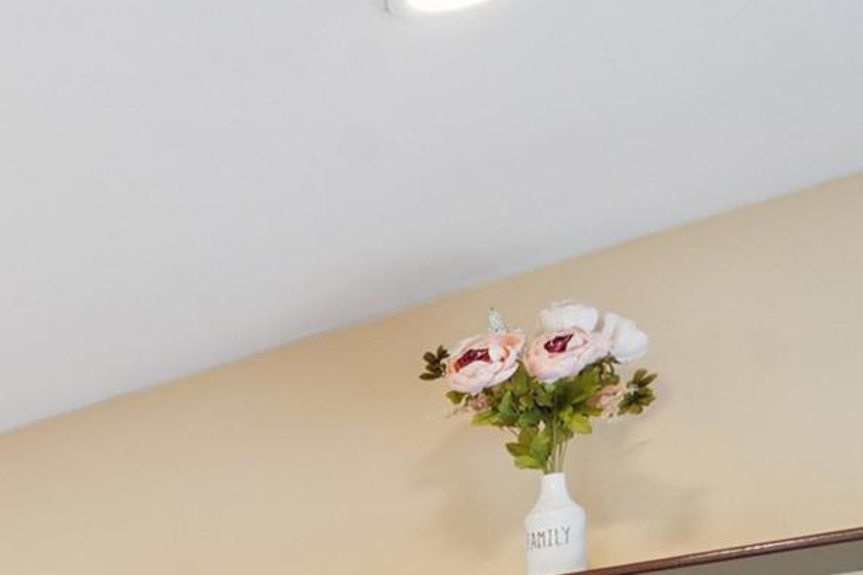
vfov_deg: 20.6
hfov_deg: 23.9
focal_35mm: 55
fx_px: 1318
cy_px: 890
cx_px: -578
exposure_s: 1/80
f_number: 5.6
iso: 400
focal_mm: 16
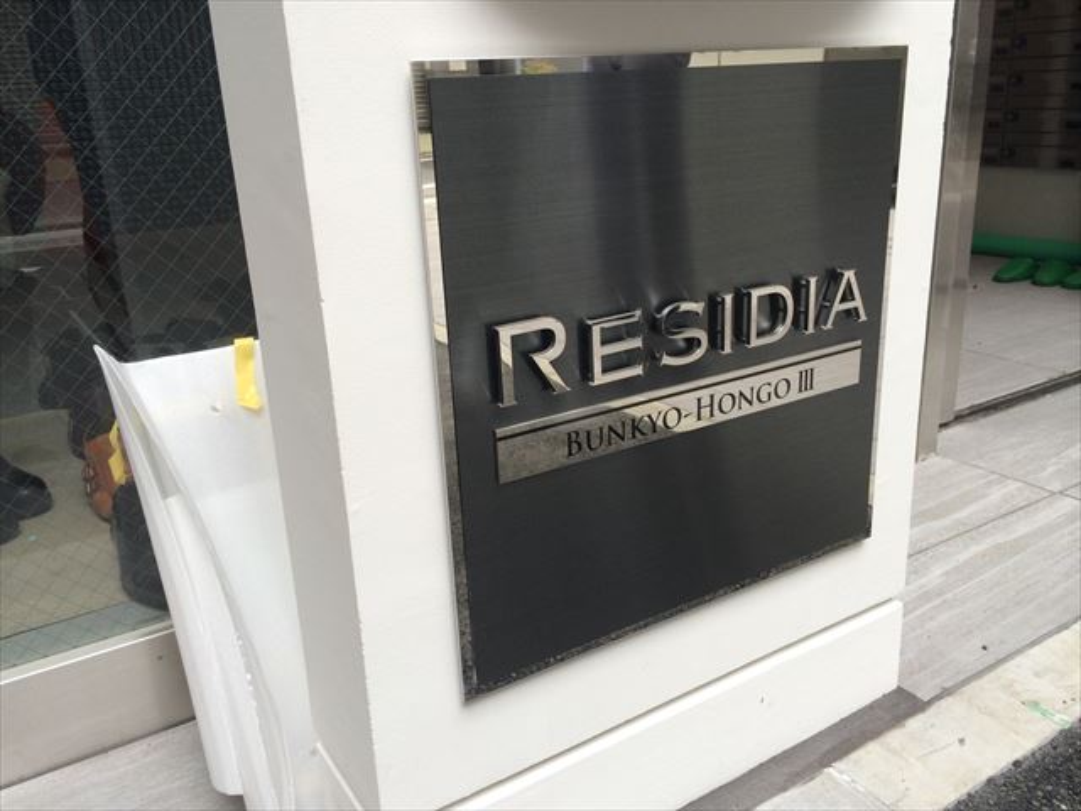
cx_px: 540
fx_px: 937
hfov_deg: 60.0
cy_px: 406
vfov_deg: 46.8
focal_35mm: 30
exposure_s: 1/120
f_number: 2.2
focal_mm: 4.12
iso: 50
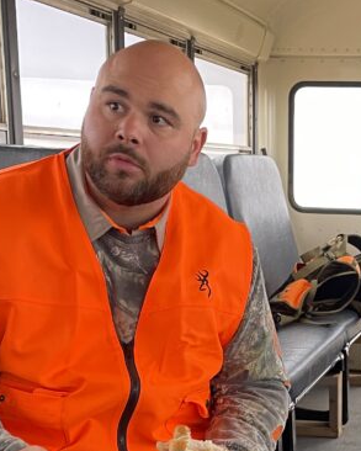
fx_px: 948
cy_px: 430
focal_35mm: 71
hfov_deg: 21.0
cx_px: 336
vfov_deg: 25.7
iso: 125
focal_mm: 4.2
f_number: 1.6
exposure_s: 1/98
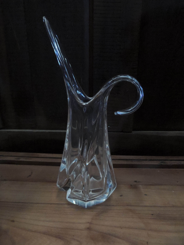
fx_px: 170
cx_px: 92
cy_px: 122
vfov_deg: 71.6
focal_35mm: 24
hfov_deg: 56.8
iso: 1600
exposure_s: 1/15
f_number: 3
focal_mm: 4.3
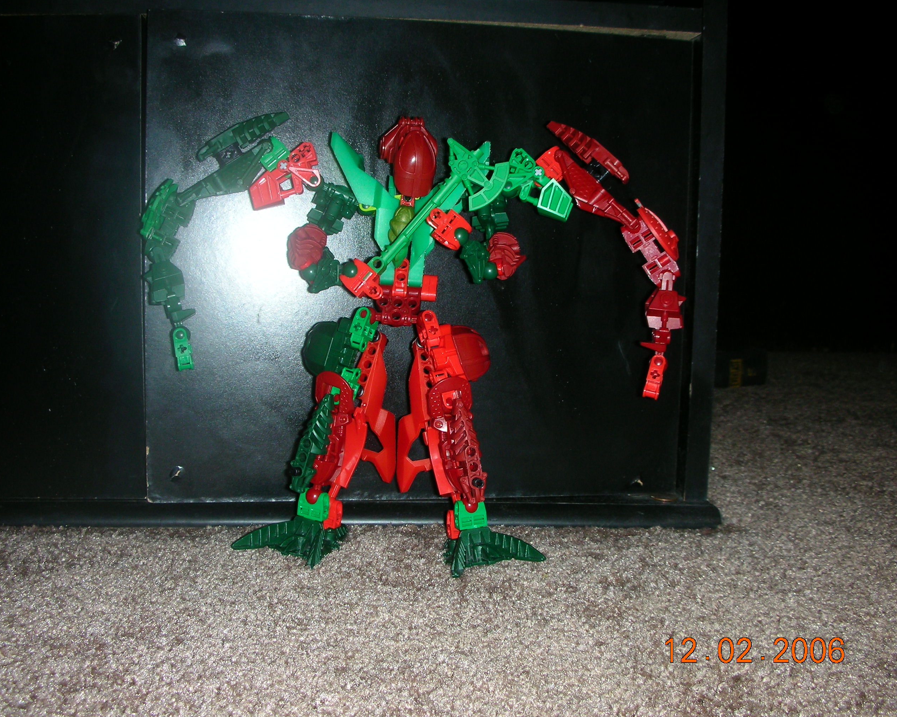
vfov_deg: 39.2
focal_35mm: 38
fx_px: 1009
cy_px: 354
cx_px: 416
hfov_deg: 47.9
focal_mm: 5.8
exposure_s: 1/60.1
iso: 50
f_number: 3
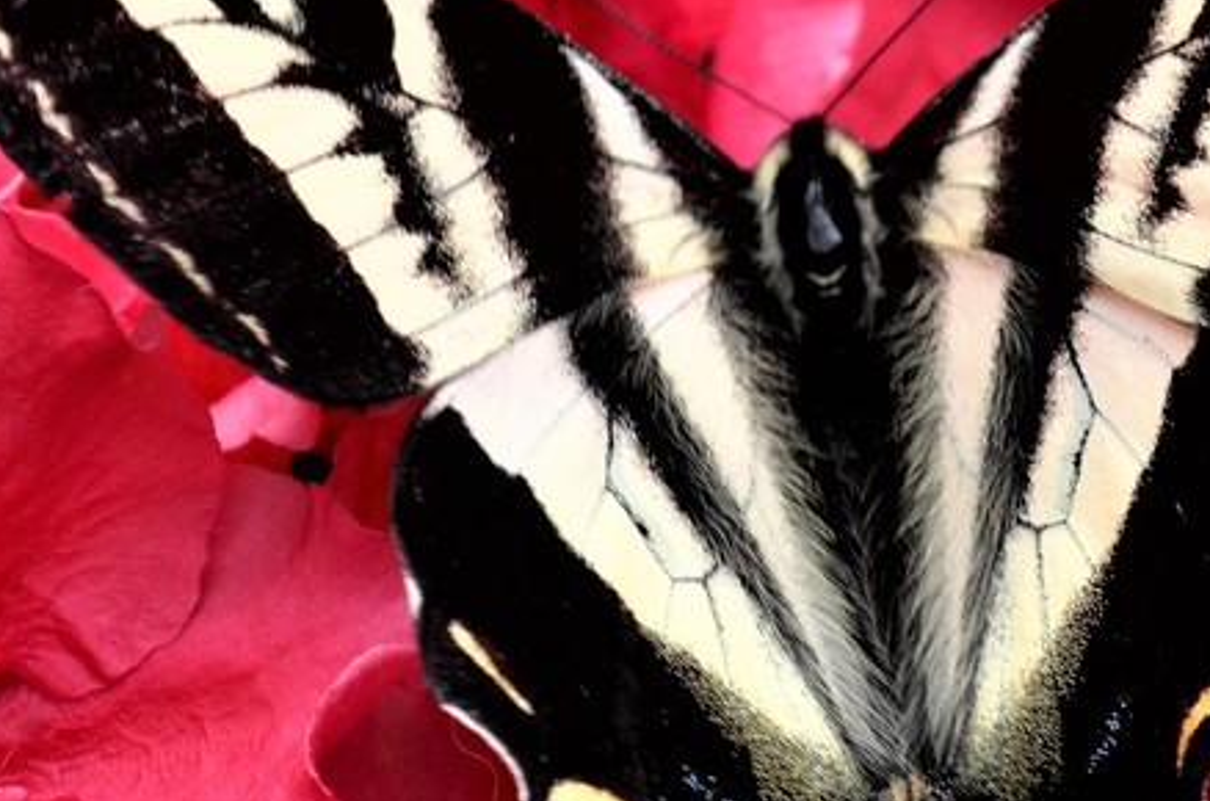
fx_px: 7390
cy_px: 474
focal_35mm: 220
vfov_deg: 6.2
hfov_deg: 9.3
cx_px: 1025
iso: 400
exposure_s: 1/250
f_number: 8
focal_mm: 55
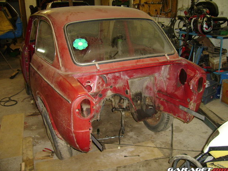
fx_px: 237
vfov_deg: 39.7
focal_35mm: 36
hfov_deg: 51.3
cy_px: 85
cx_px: 113
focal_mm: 5.95
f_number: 2.8
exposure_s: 1/30
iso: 200
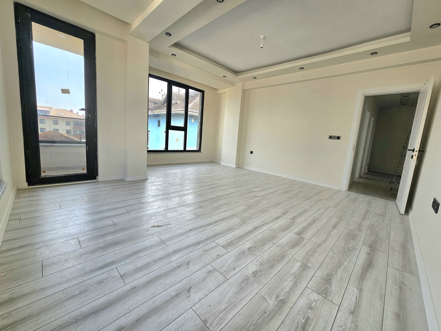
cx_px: 220
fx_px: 166
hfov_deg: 106.2
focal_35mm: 13
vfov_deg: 89.9
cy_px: 166
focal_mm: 2.2
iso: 50
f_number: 2.2
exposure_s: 1/435
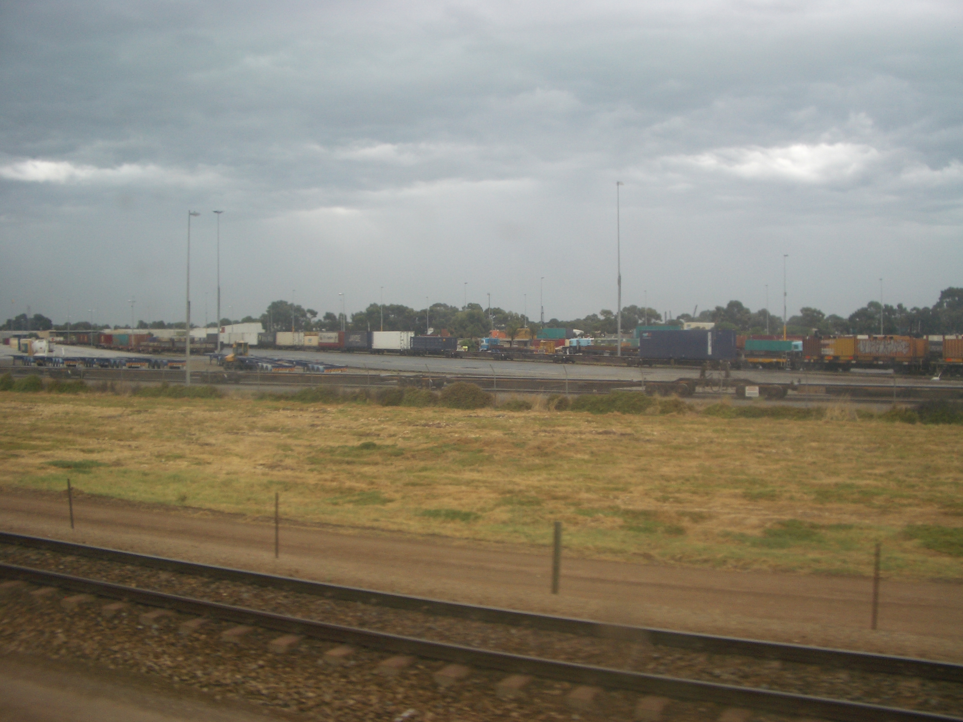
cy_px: 361
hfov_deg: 52.6
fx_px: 974
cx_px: 482
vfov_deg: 40.7
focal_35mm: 35
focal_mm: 5.8
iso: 50
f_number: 4.3
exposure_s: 1/160
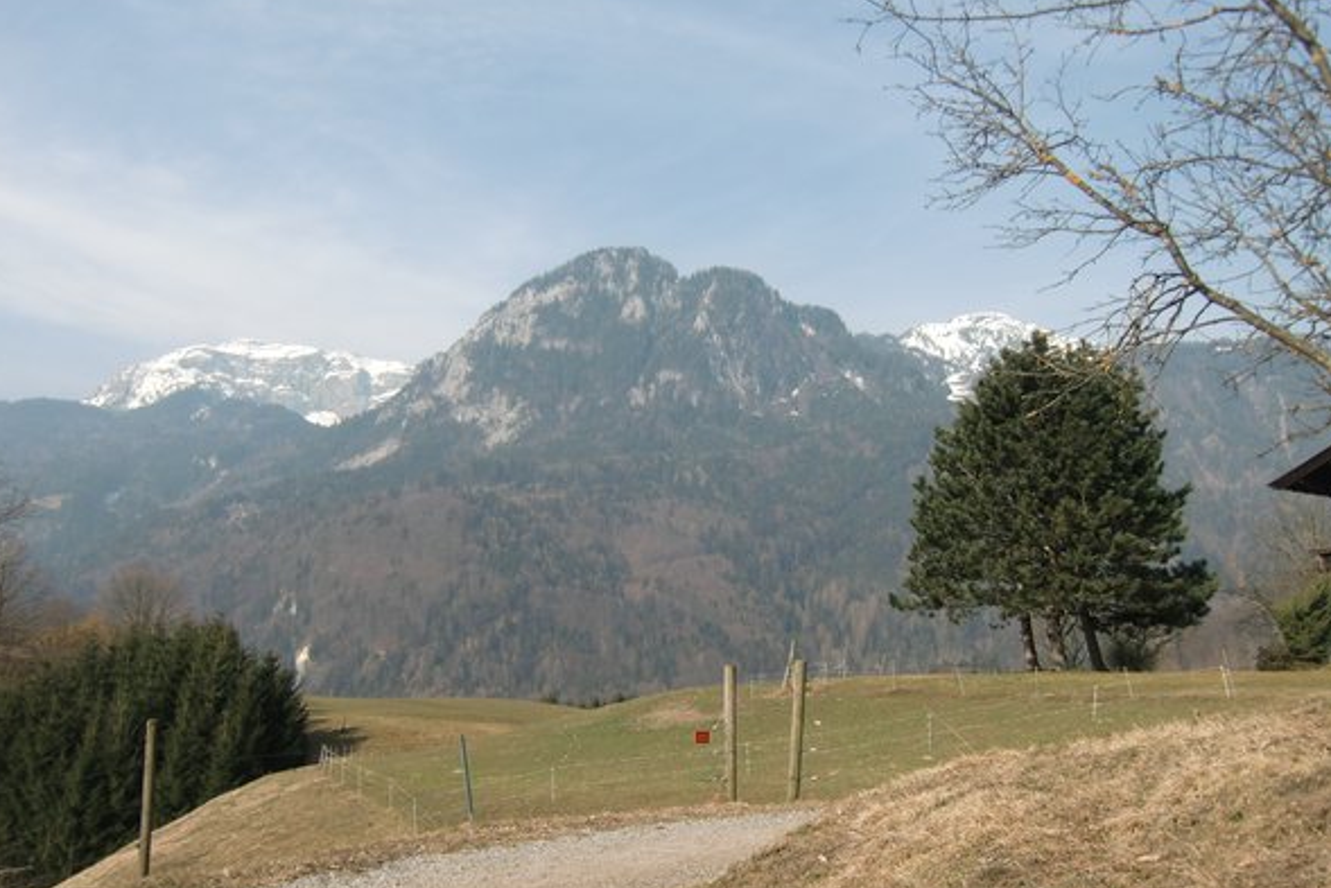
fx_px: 1331
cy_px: 447
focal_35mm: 36
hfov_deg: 53.1
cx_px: 667
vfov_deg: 36.9
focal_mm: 6.1
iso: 64
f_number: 3.6
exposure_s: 1/640
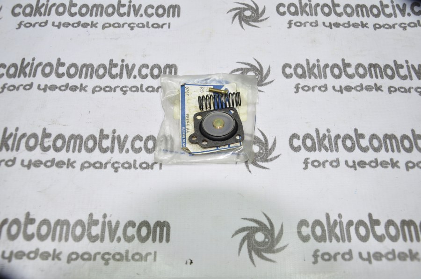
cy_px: 140
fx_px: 438
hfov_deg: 51.3
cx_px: 210
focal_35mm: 38
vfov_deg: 35.4
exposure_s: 1/40
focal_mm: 25
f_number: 5
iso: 200
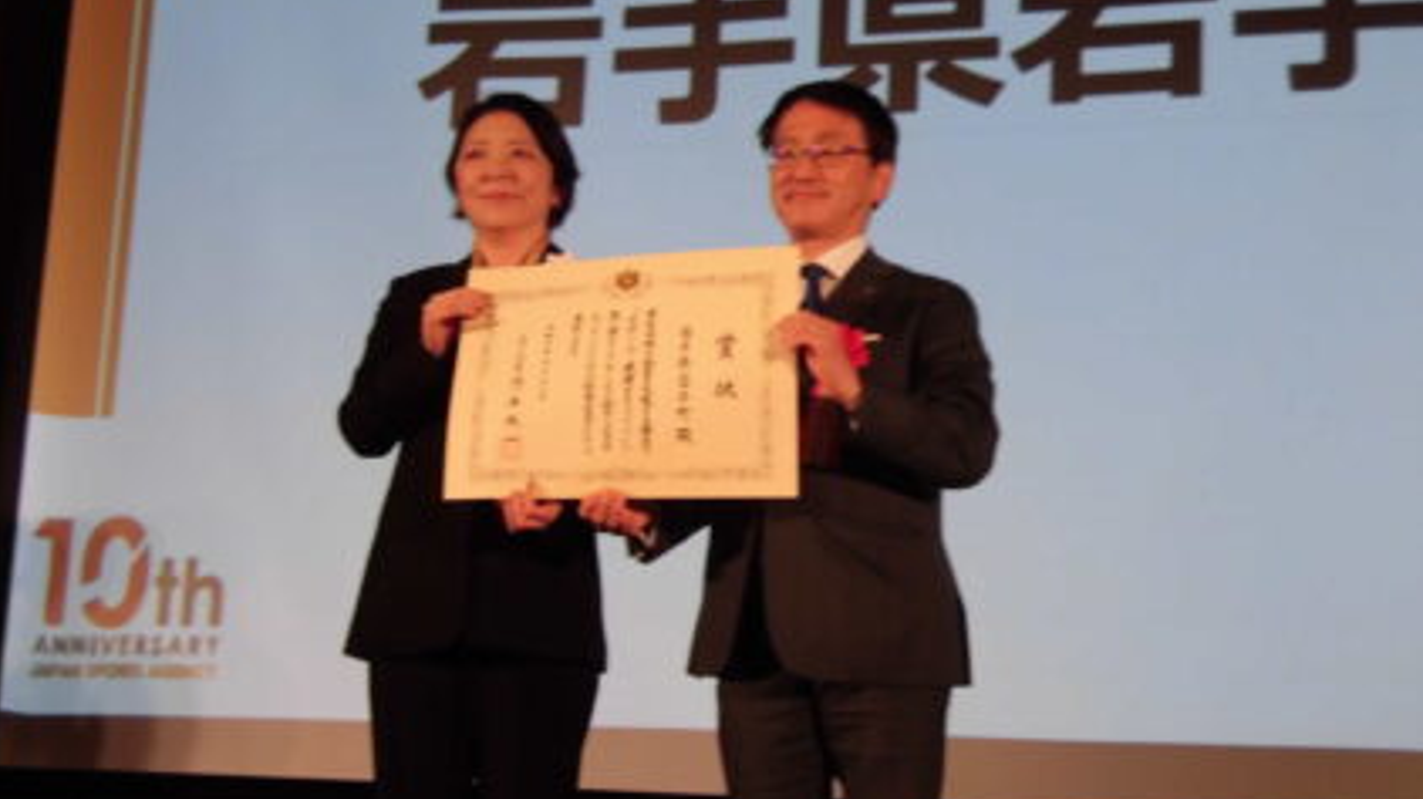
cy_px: 415
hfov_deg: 32.4
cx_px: 706
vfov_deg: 18.5
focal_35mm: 65
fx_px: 2452
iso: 200
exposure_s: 1/60
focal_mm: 10.54
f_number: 4.2
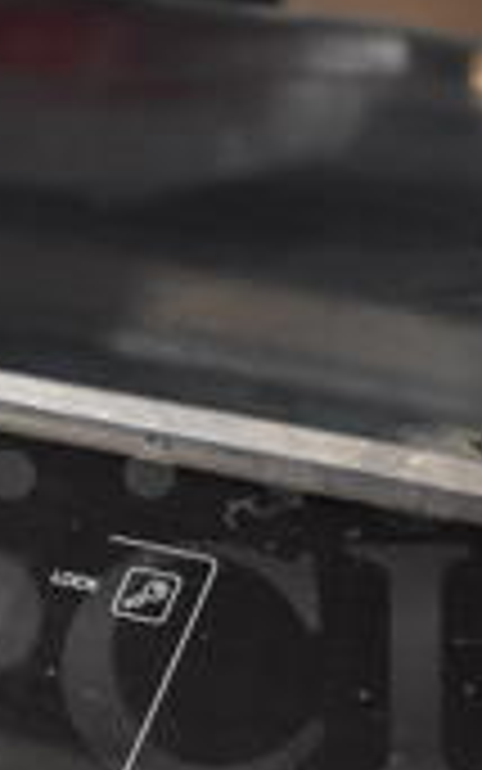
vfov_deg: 17.9
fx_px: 2411
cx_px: 149
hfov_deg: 11.4
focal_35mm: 115
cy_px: 657
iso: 2800
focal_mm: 21
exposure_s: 1/30
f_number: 3.8
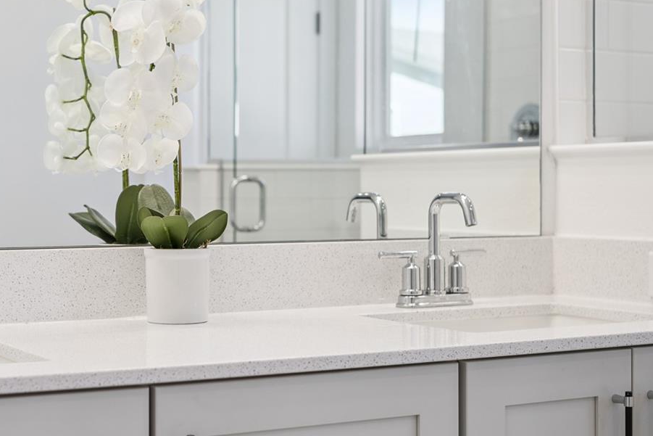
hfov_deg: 28.3
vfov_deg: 19.2
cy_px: 196
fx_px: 1288
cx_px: 214
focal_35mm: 71
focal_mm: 40
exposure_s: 1/640
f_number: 2.8
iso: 640
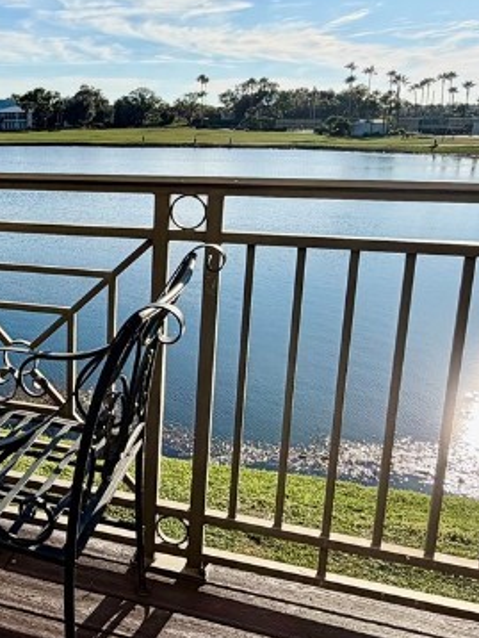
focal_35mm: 40
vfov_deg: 46.7
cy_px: 276
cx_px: -2
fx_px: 737
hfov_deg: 33.0
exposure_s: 1/1285
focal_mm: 2.22
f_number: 2.2
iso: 20
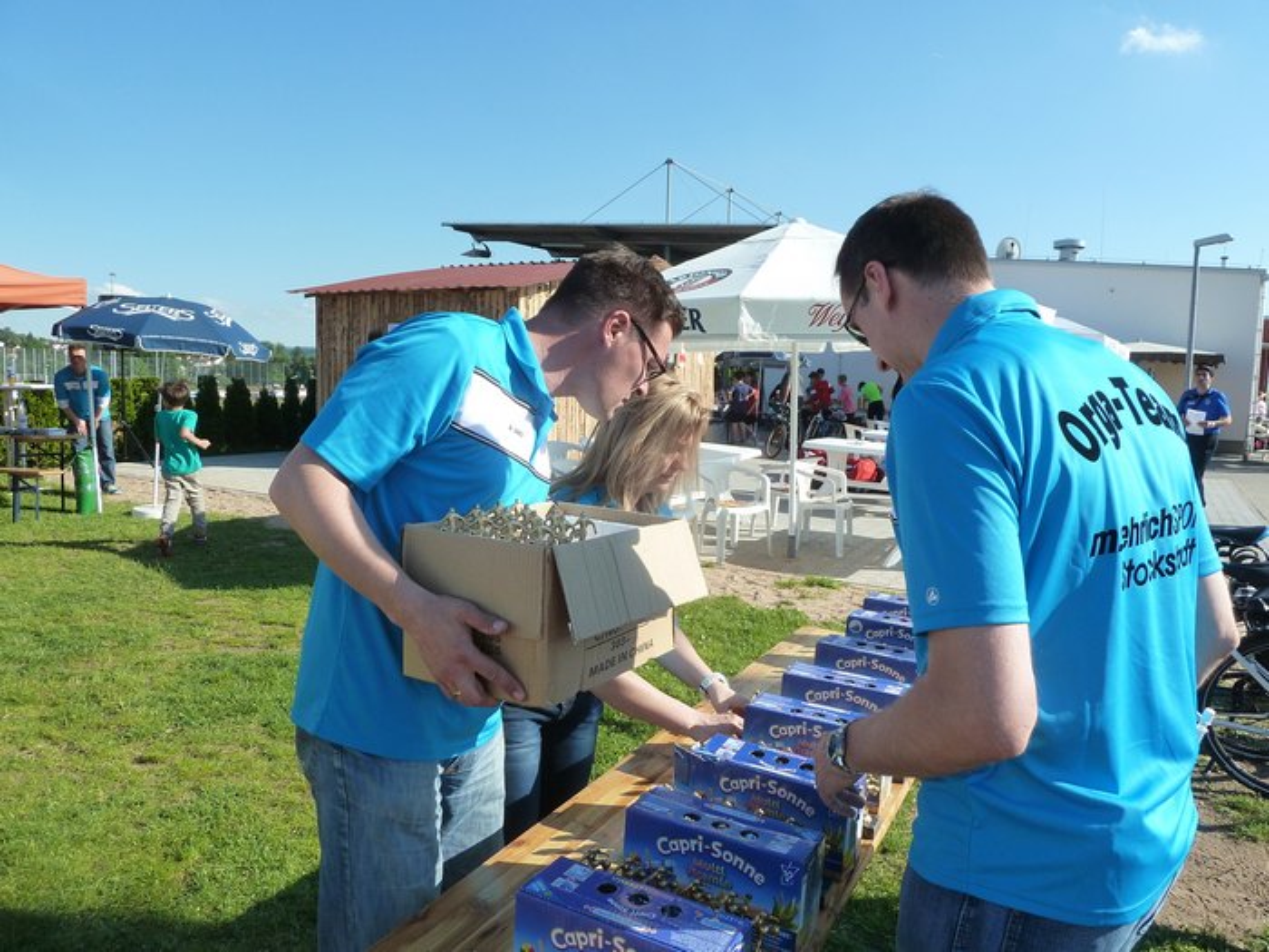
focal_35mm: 25
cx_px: 634
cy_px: 476
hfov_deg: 69.4
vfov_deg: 54.9
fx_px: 916
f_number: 4
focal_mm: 4.1
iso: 125
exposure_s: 1/400
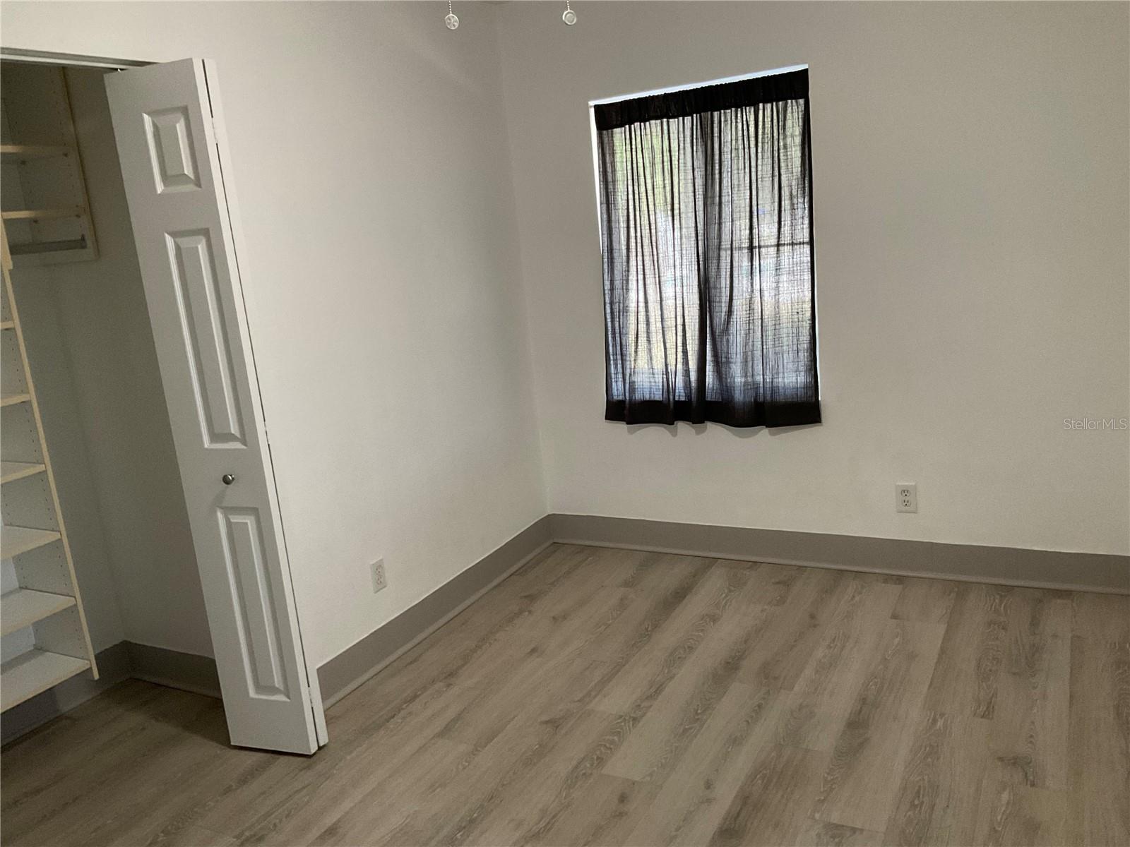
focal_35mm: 29
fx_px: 947
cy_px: 424
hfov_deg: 61.7
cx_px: 565
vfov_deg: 48.2
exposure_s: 1/60
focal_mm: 3
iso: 250
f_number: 1.8
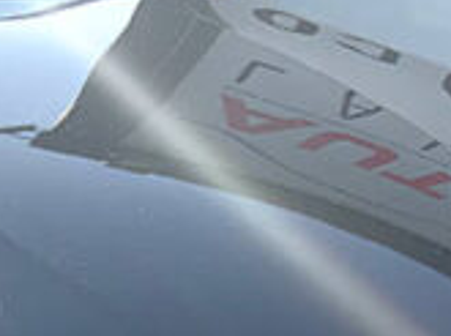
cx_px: -44
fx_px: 1833
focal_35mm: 141
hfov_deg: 13.7
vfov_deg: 9.6
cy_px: 721
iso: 16
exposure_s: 1/279
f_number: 1.8
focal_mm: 3
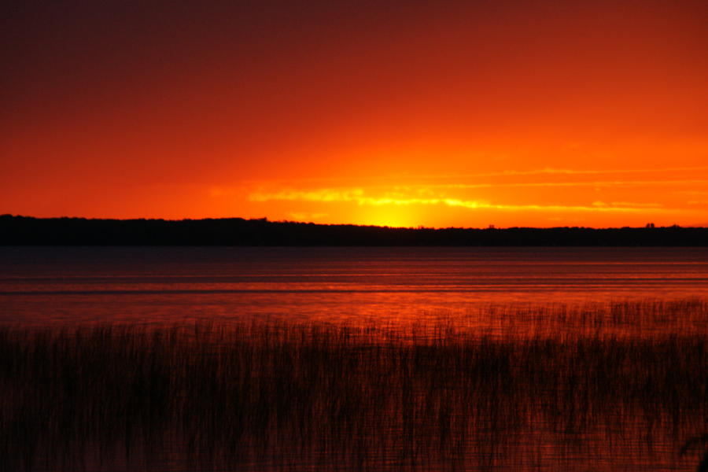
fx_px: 3540
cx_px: 354
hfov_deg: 11.4
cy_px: 236
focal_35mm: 180
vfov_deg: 7.6
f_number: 6.3
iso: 800
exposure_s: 1/80
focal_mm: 120
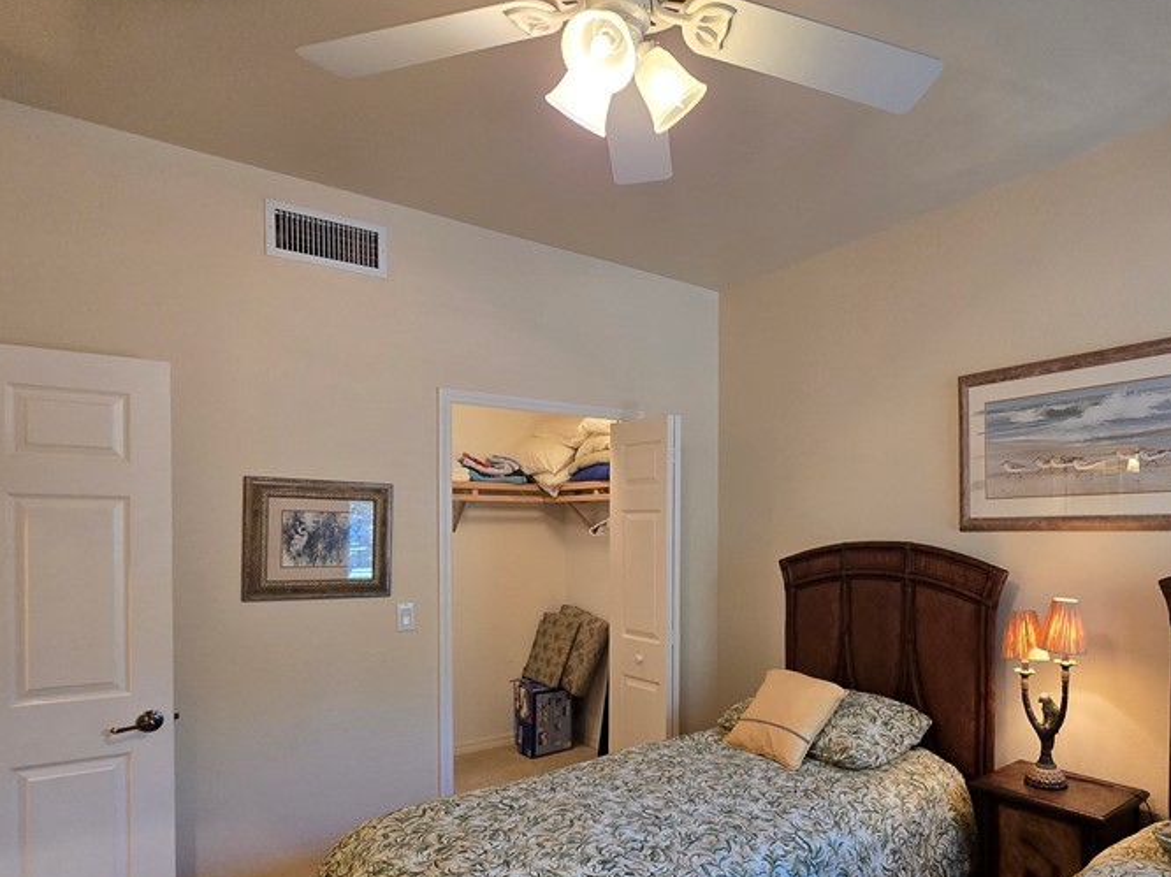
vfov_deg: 65.2
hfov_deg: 80.5
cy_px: 536
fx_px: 676
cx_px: 717
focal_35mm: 20
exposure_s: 1/60
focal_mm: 2.2
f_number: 2.2
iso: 250
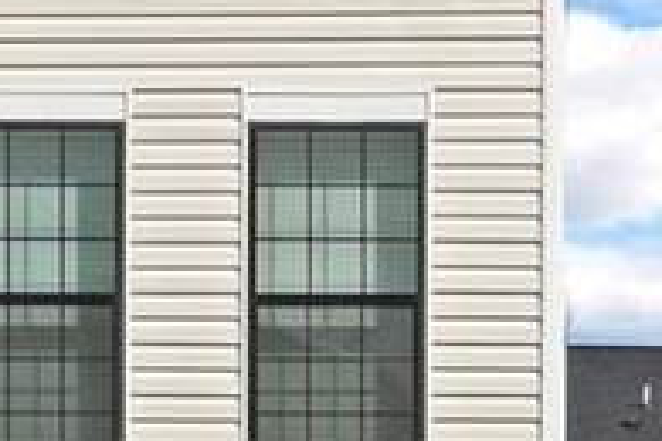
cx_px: -126
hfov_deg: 11.4
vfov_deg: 7.8
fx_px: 3255
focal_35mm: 177
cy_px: 168
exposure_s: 1/100
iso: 100
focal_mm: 18
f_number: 13
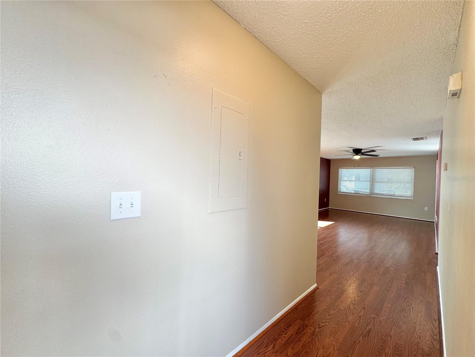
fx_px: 192
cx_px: 238
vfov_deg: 85.7
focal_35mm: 14
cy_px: 178
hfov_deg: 102.1
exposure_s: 1/120
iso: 64
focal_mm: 2.22
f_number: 2.2
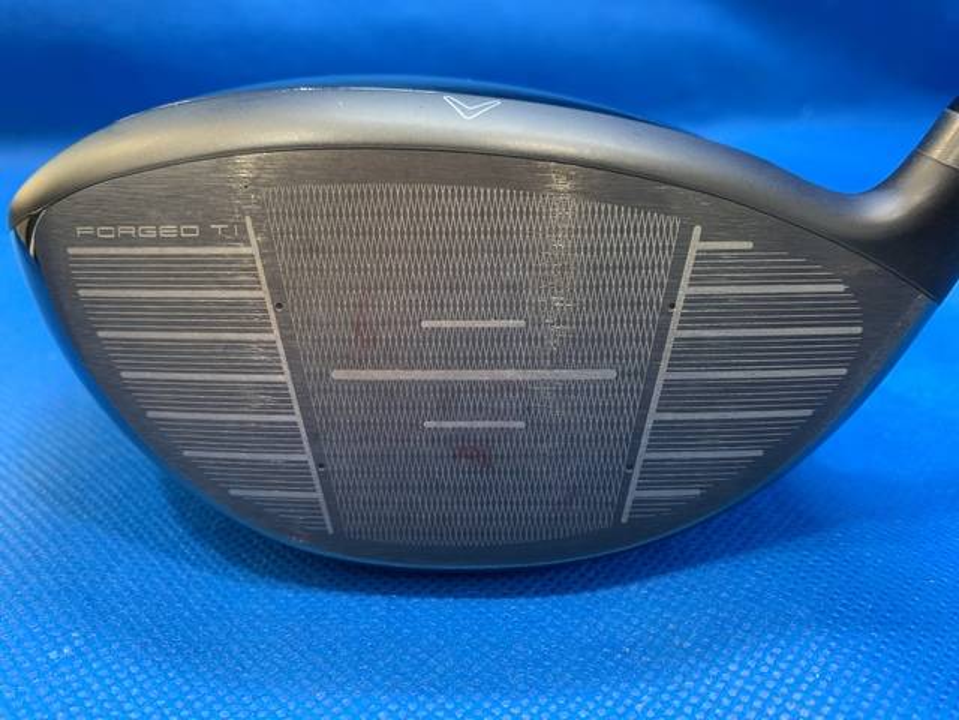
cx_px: 480
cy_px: 360
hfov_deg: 67.3
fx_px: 720
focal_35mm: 26
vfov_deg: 53.1
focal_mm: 4.25
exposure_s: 1/60
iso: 250
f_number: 1.8
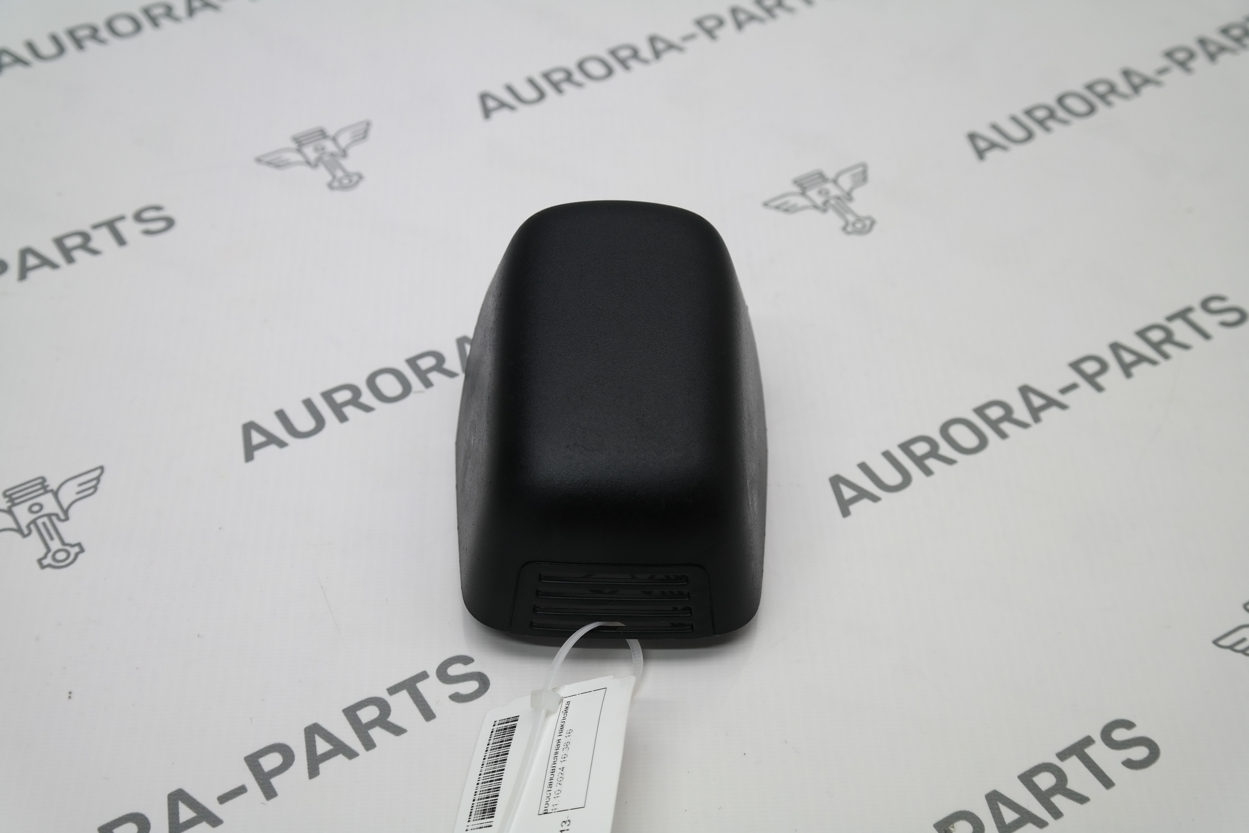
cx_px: 624
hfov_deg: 31.4
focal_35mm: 64
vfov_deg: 21.2
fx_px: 2220
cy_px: 416
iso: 200
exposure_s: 1/80
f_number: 5
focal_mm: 42
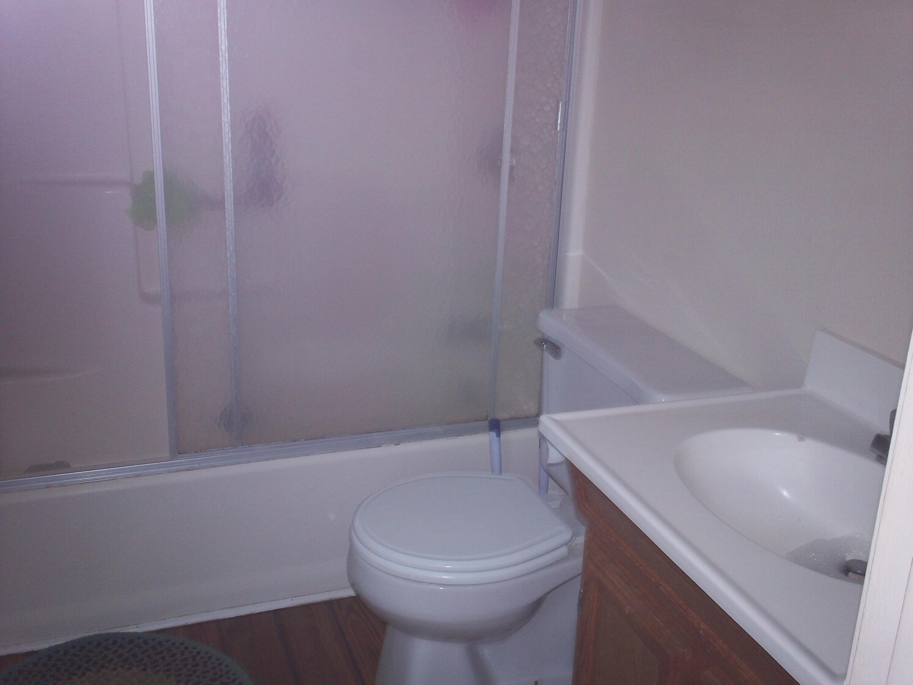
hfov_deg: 49.0
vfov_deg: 37.7
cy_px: 342
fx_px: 1002
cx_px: 456
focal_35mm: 38
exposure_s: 1/30
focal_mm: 6.3
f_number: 4.5
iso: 80
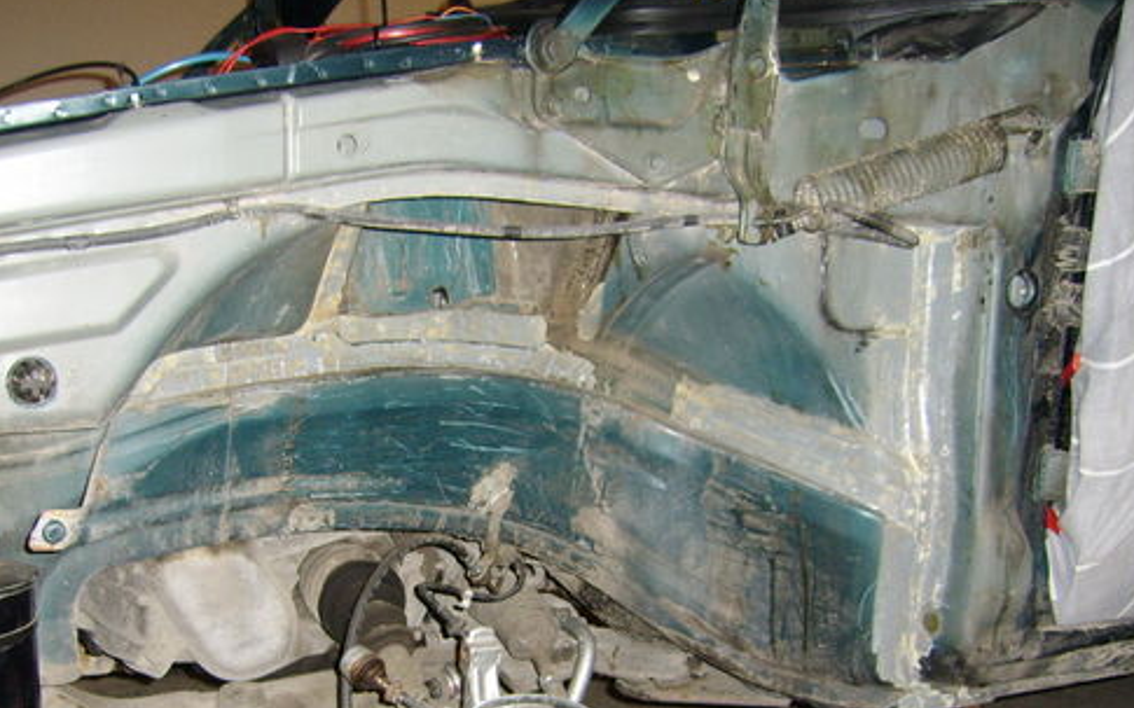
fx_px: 1514
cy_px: 509
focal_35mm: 49
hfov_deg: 40.7
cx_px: 407
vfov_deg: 26.1
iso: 154
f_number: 2.8
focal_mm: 5.95
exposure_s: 1/30
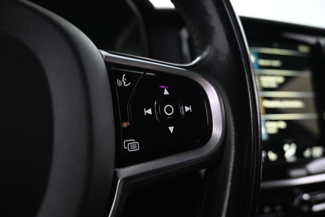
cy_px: 108
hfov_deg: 67.4
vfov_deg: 47.9
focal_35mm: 27
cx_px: 162
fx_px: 244
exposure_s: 1/13
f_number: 3.5
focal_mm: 18
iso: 1600
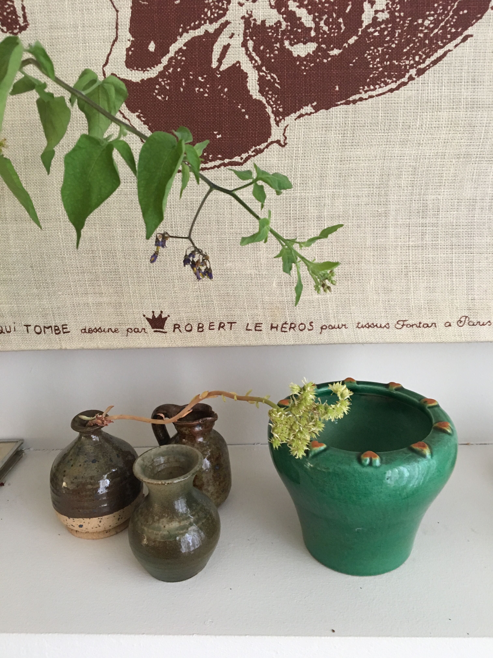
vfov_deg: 61.7
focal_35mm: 29
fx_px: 551
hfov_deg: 48.2
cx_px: 246
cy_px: 329
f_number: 2.2
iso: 160
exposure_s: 1/33
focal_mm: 4.15
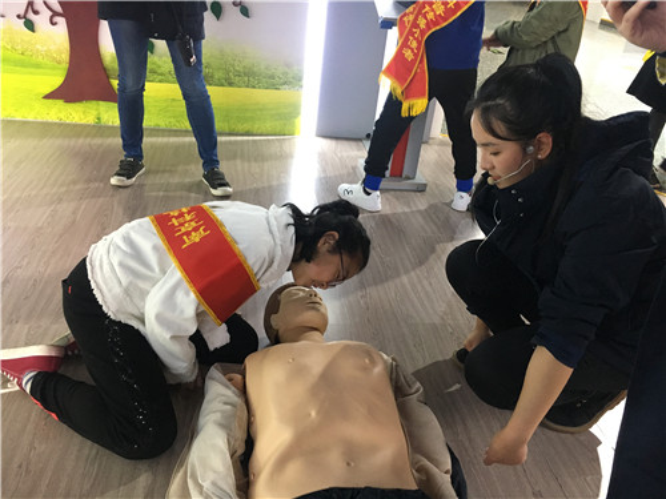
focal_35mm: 29
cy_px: 250
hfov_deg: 61.7
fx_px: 558
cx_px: 333
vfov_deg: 48.2
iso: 200
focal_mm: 4.15
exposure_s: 1/17
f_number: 2.2
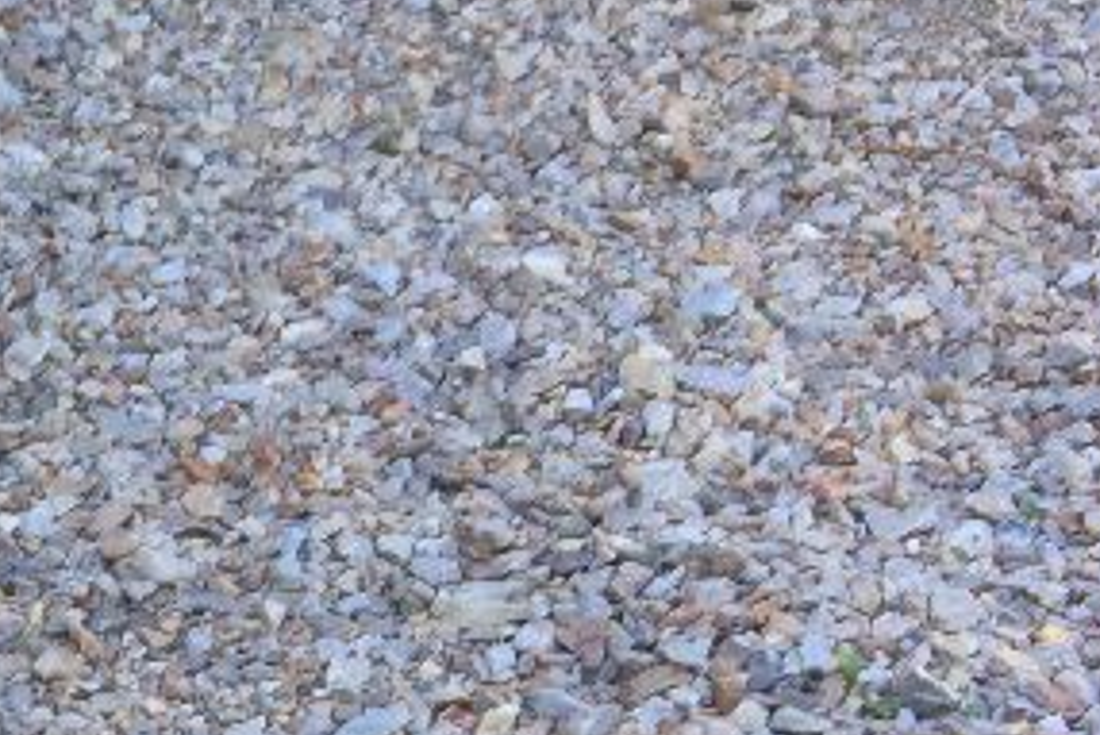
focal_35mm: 135
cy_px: 1016
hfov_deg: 12.7
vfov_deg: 9.9
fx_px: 4127
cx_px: -1312
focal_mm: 4.15
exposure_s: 1/106
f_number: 2.2
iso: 32
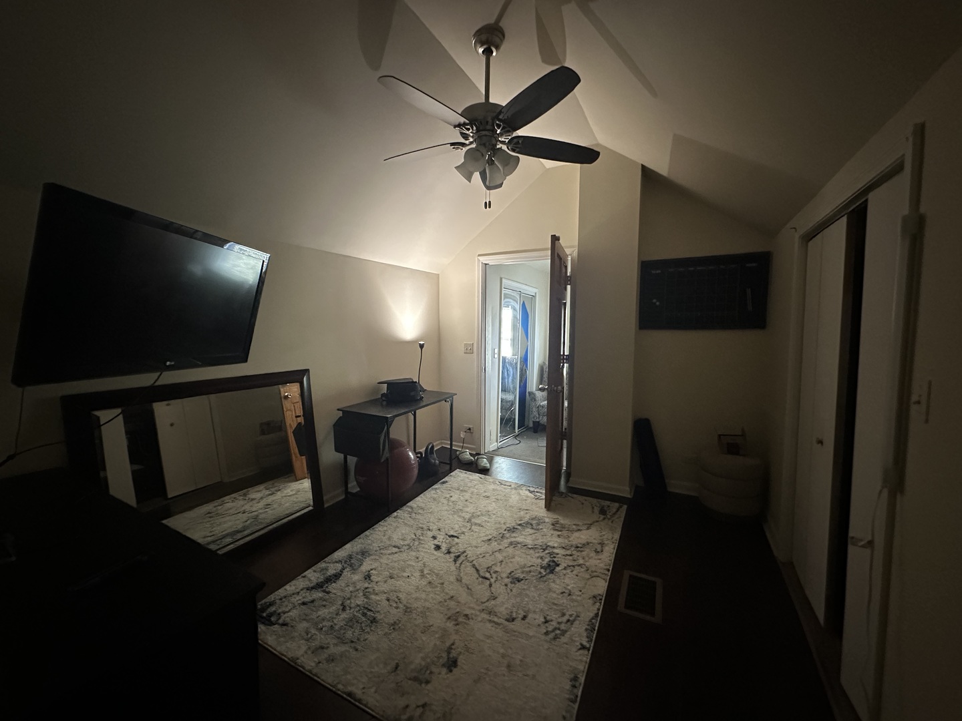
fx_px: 389
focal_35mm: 14
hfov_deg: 102.1
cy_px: 360
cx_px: 481
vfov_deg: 85.7
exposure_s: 1/60
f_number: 2.2
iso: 1000
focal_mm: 2.22
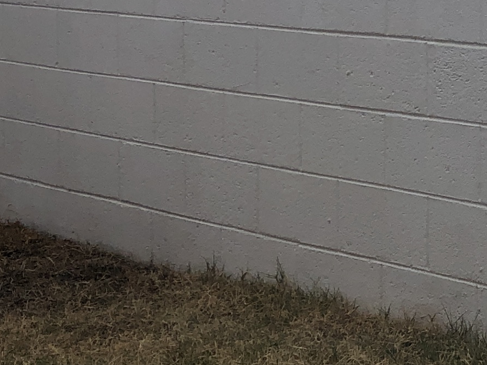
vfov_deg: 11.5
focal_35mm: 127
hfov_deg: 14.8
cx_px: 648
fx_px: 1787
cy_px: -34
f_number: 1.8
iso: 20
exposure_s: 1/1453
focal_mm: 4
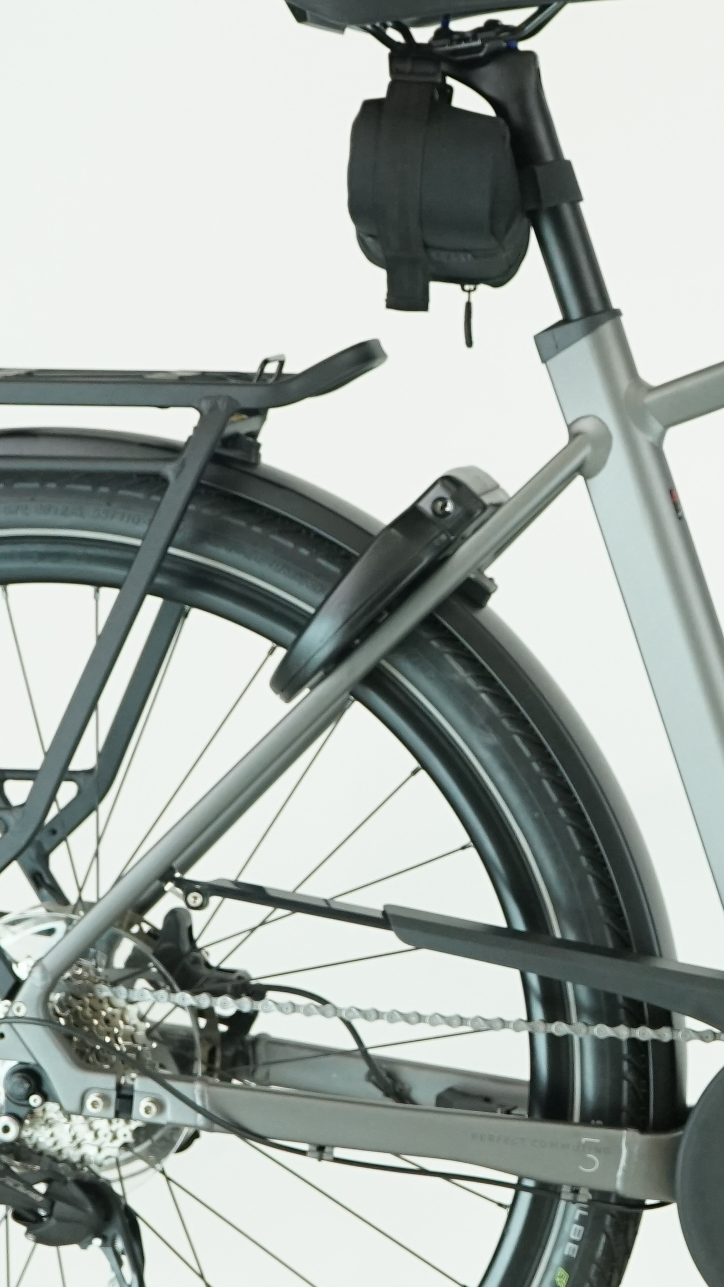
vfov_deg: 14.4
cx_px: 1038
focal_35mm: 149
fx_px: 5085
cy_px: 675
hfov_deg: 8.0
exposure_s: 1/200
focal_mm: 55
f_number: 5.6
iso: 1600
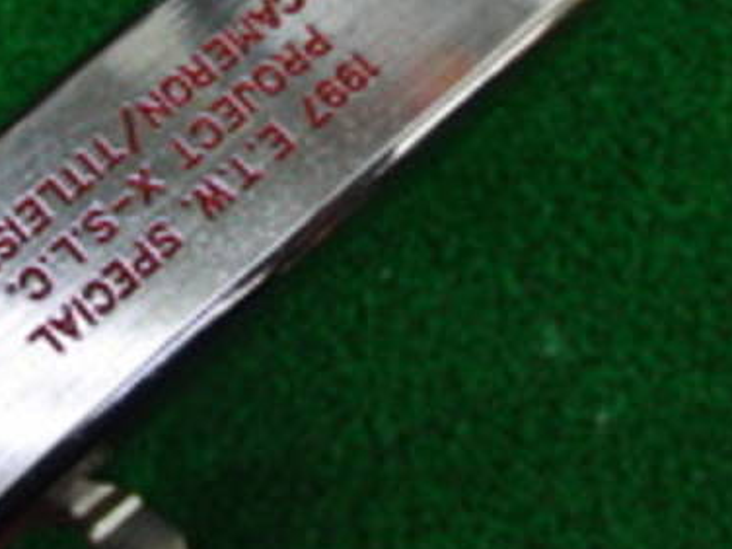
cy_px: 169
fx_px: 1332
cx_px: 212
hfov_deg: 30.4
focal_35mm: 63
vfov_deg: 23.2
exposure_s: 1/80
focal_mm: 6.42
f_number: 3.6
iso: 250
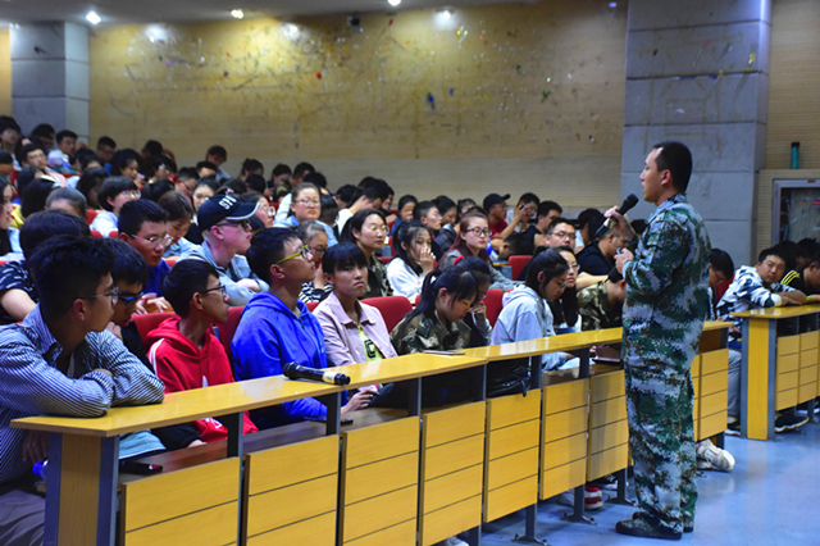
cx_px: 410
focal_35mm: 60
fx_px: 1366
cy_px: 273
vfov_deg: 22.6
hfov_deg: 33.4
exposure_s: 1/20
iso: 1600
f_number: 4.5
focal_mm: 40
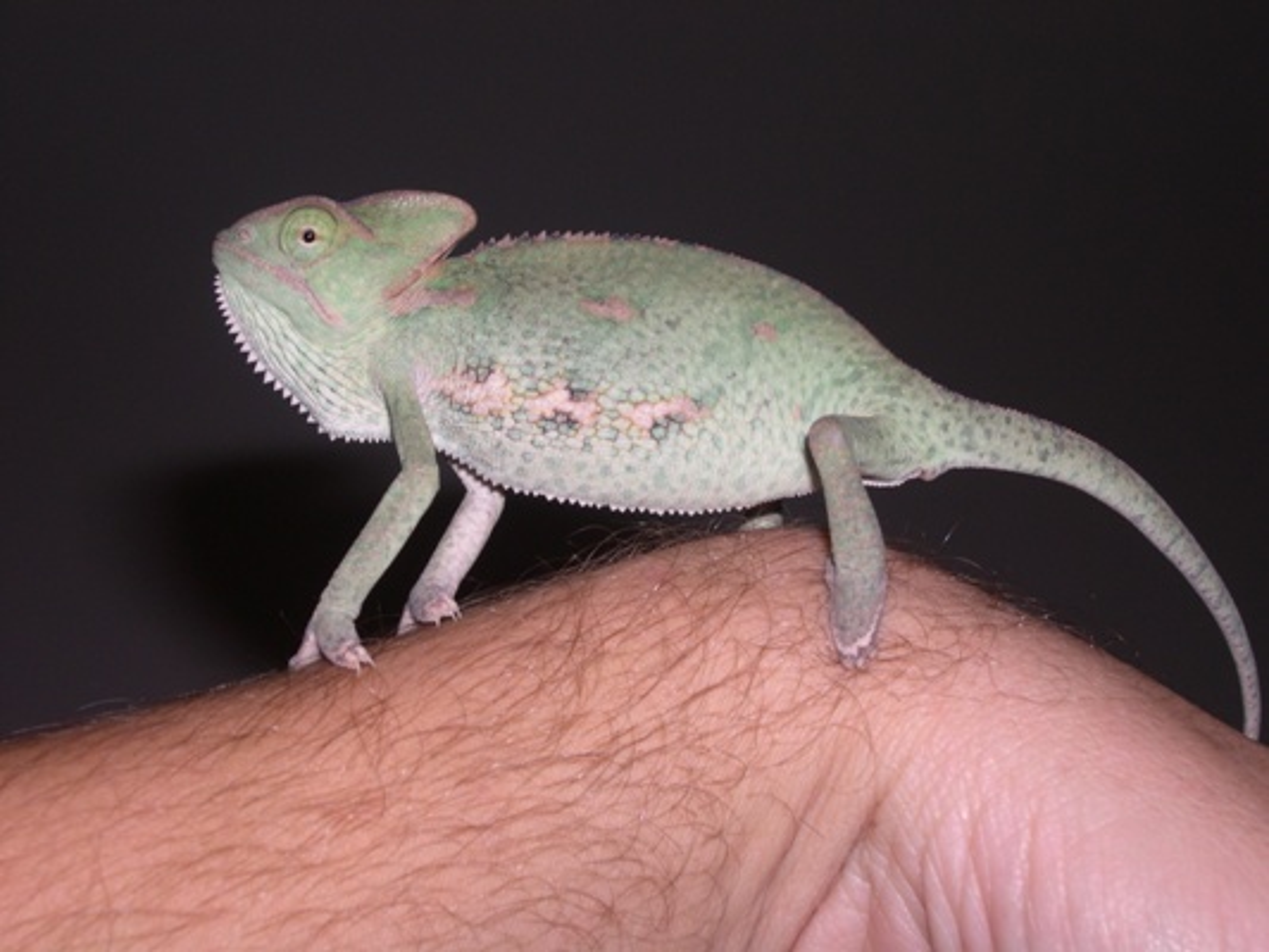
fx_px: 2273
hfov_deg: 31.2
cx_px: 634
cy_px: 476
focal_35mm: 62
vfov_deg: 23.7
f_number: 9.6
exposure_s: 1/60
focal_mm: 13.2
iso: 100
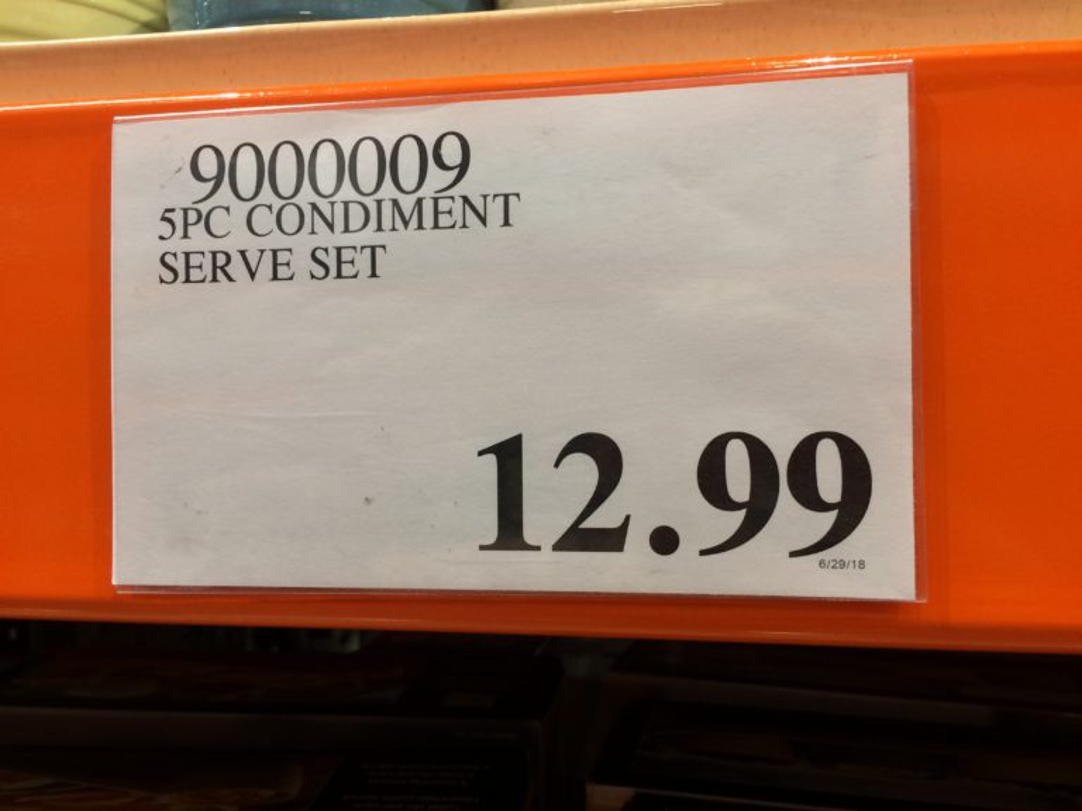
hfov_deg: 61.7
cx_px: 541
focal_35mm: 29
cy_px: 406
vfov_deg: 48.2
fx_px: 906
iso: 100
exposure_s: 1/33
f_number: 2.2
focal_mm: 4.15
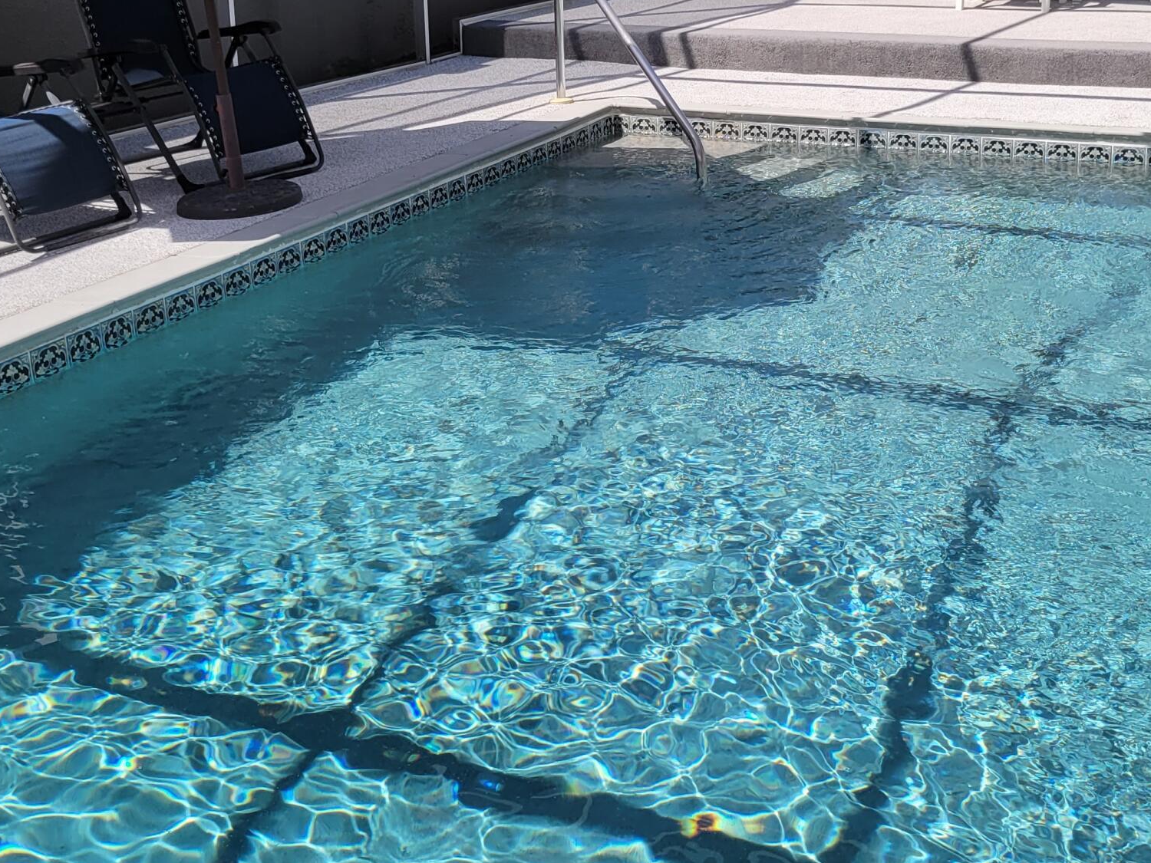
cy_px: 182
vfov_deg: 27.5
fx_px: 1729
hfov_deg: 36.8
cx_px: 652
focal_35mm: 52
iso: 40
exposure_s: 1/1311
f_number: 1.8
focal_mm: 5.4
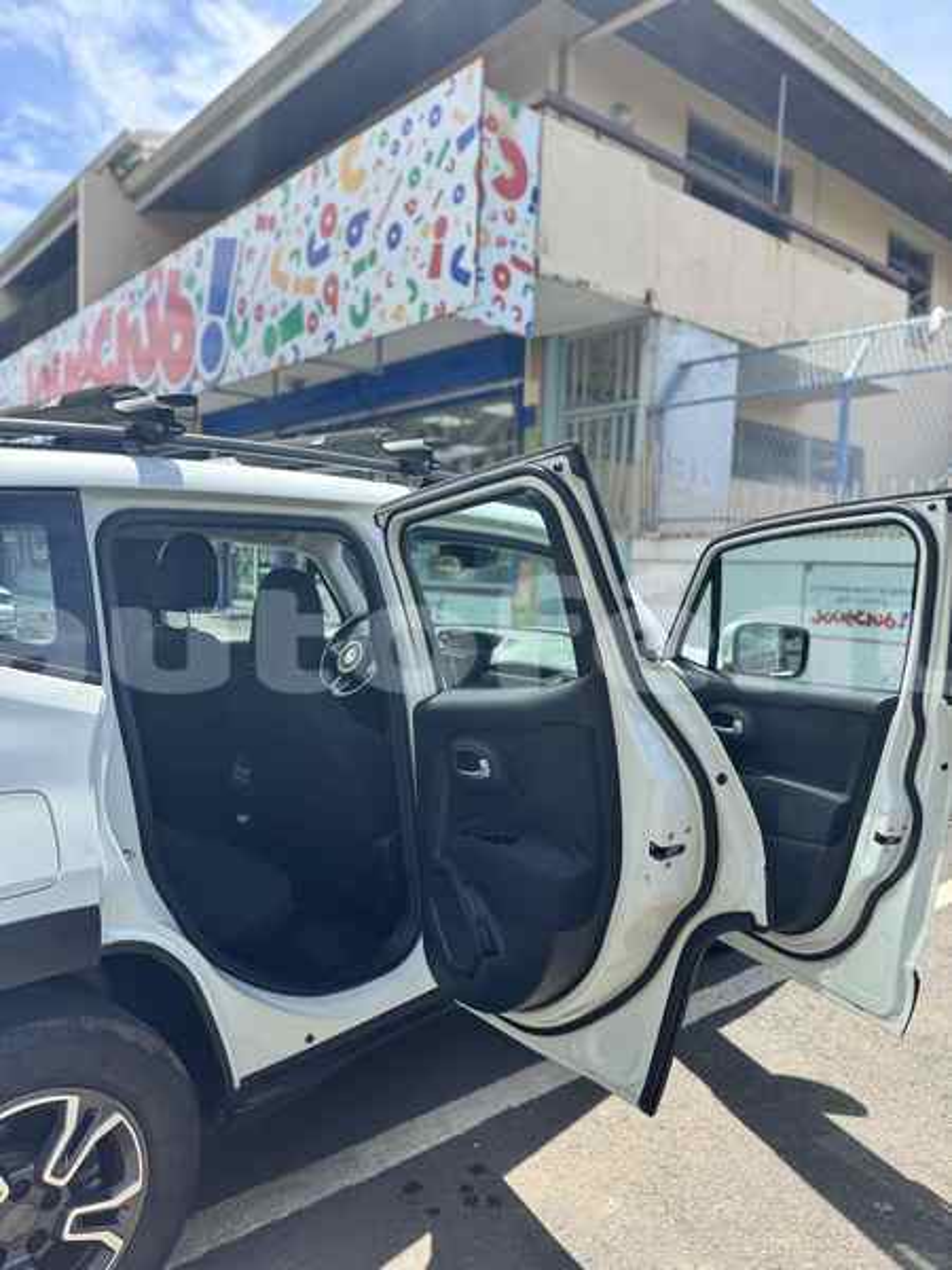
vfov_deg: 71.6
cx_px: 476
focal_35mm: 24
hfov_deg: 56.8
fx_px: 880
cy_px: 635
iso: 80
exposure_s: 1/1238
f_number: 1.78
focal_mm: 6.86
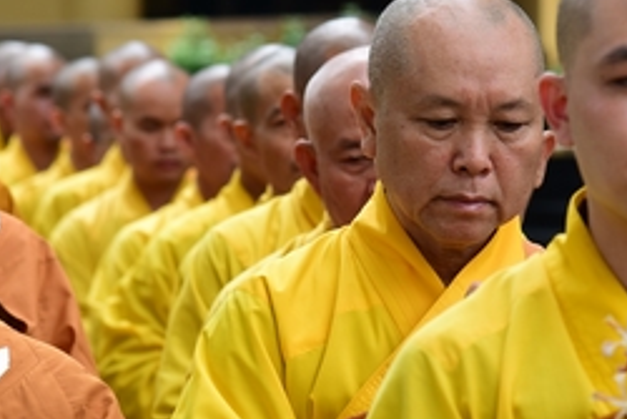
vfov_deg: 4.4
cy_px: 223
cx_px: 329
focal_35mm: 312
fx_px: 5437
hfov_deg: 6.6
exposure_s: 1/100
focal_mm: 120
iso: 100
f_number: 5.6
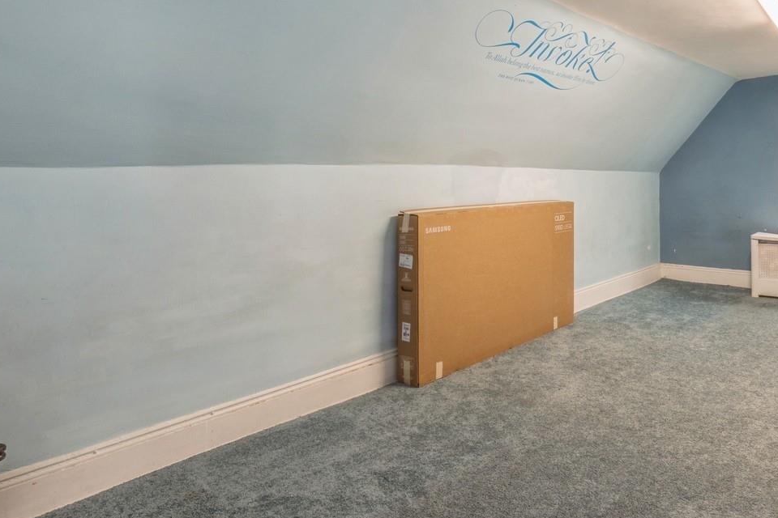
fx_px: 540
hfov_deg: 69.0
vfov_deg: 49.7
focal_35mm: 25
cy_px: 146
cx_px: 534
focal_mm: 15
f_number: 14
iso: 640
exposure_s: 1/6
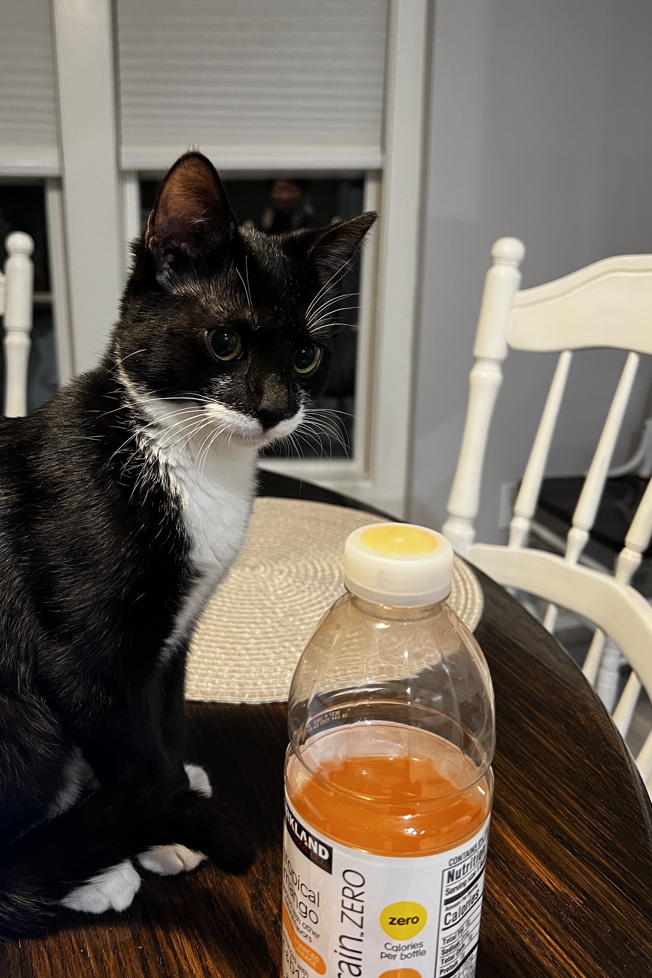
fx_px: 815
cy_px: 446
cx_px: 261
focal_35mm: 30
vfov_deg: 61.8
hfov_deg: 43.4
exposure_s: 1/60
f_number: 1.5
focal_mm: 5.7
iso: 250
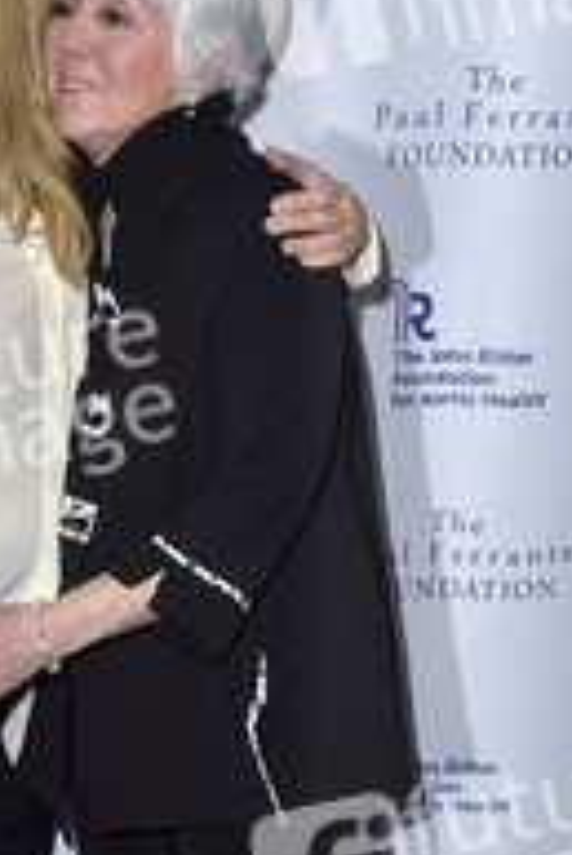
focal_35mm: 83
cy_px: 638
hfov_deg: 16.3
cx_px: 78
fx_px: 1974
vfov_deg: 24.2
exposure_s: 1/250
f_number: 6.3
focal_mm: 40
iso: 400
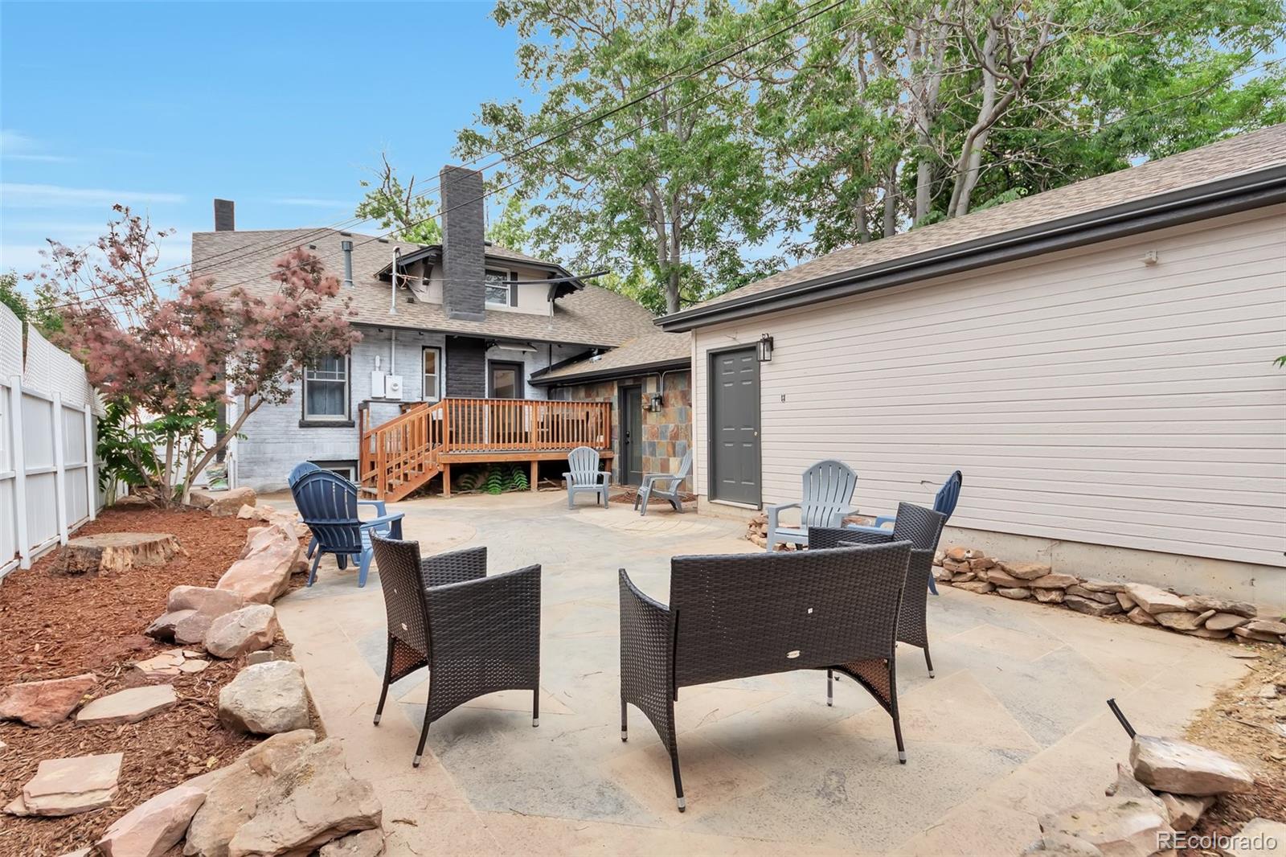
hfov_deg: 96.7
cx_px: 643
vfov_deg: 73.7
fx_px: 571
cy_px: 428
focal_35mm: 16
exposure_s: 1/250
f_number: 7.1
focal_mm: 11
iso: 125
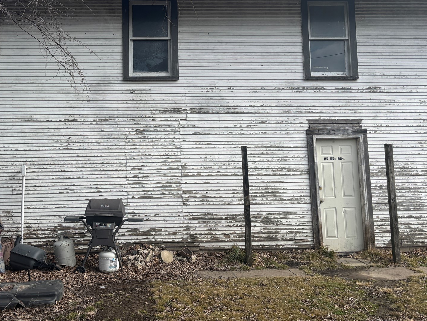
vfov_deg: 40.5
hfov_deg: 51.7
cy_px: 126
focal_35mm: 35
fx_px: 432
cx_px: 146
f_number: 1.6
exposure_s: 1/2513
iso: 50
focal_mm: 5.96
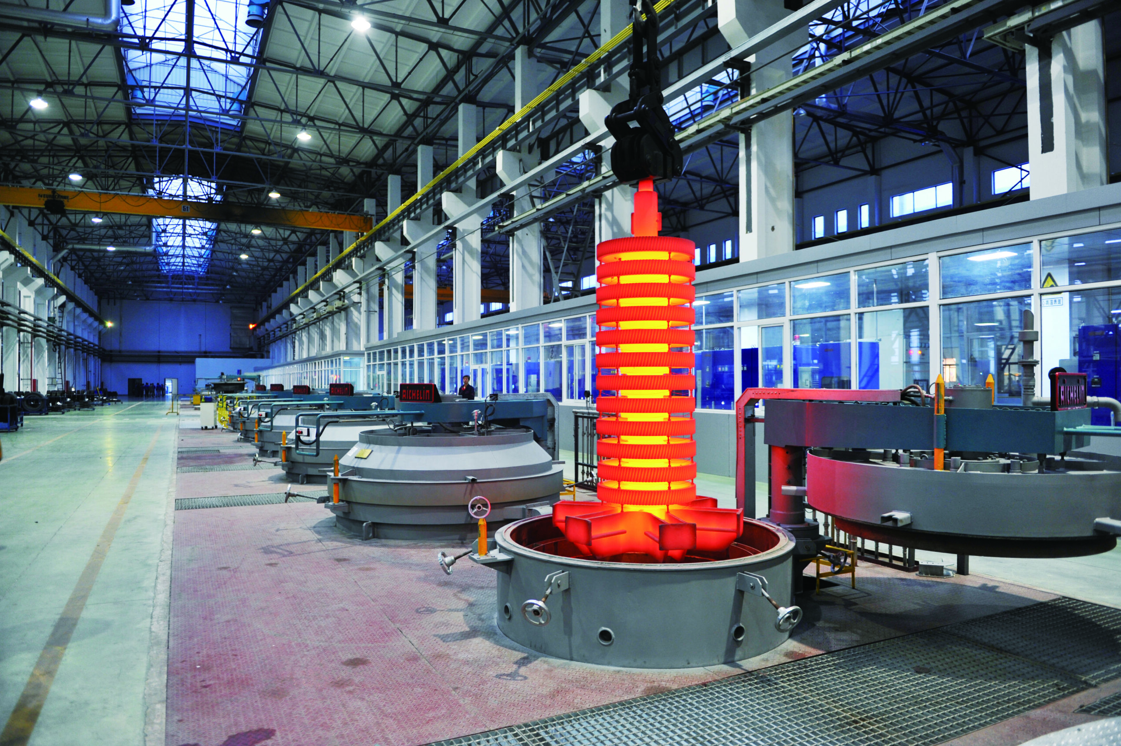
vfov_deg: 53.1
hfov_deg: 73.8
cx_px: 560
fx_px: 747
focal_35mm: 24
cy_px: 373
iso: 800
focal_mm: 24
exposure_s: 1/15
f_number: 2.8
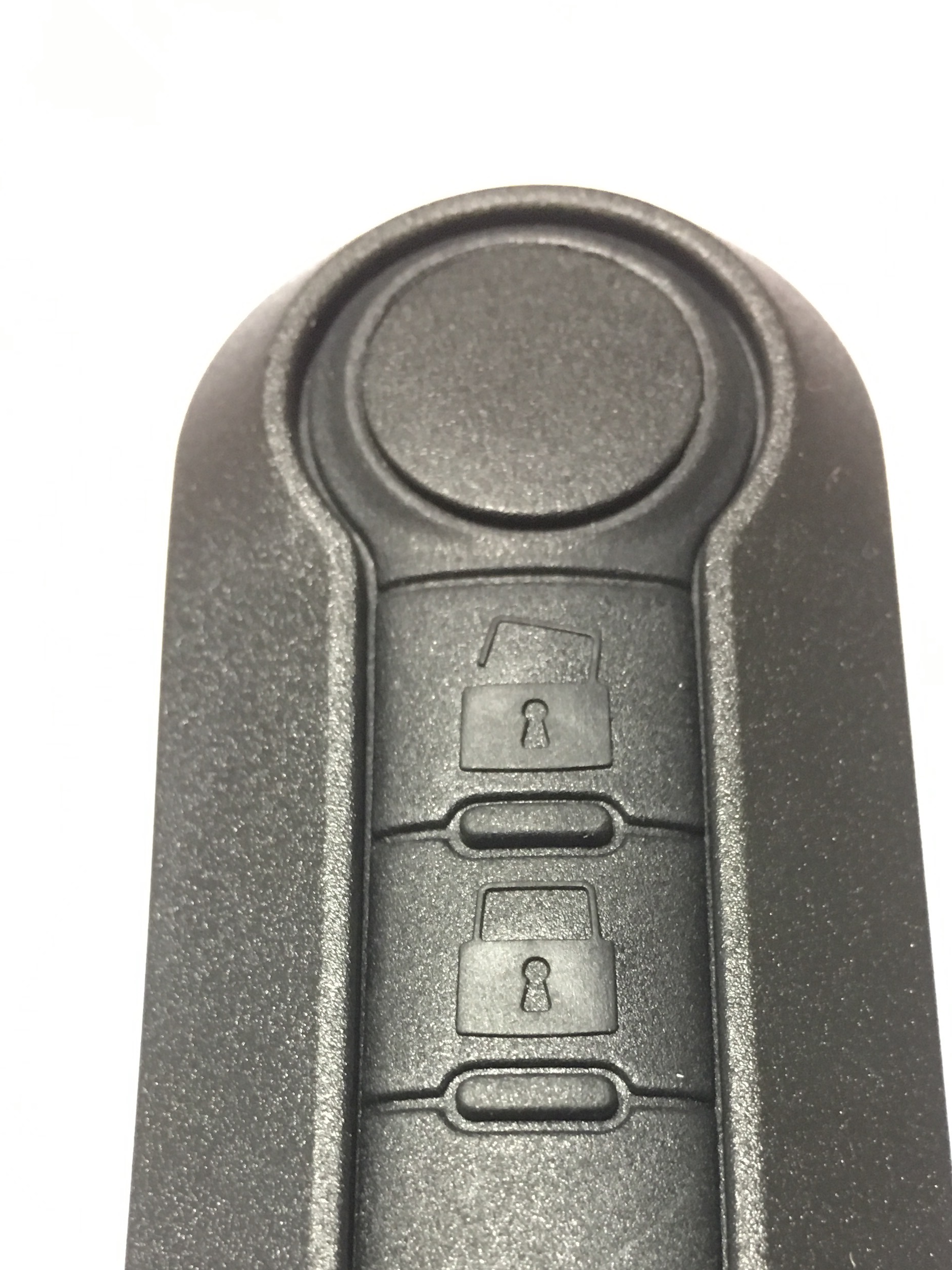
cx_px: 499
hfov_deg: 30.9
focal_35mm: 47
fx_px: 1723
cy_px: 1004
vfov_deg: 39.0
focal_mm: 4.15
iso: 200
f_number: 2.2
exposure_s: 1/20
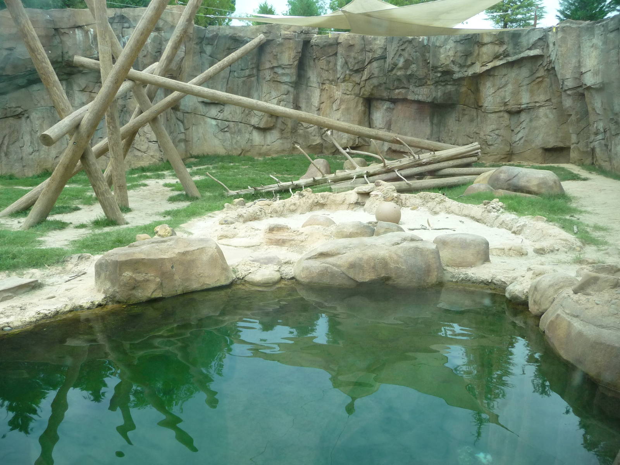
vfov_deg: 49.7
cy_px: 232
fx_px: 502
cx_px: 310
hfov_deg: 63.4
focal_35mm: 28
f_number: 3.3
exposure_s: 1/500
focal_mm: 4.7
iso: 200
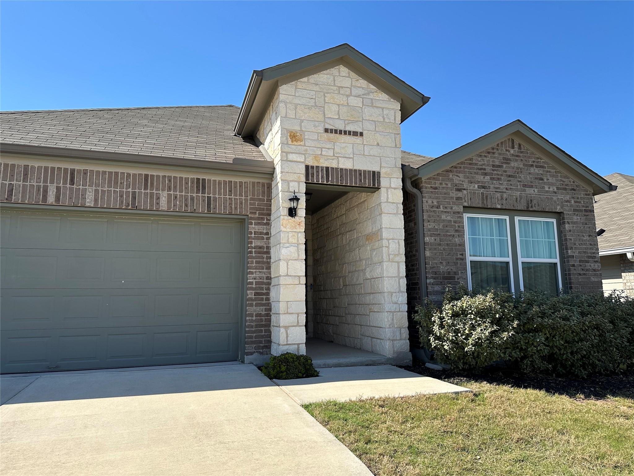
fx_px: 440
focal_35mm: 24
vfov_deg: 56.8
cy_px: 238
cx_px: 317
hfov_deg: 71.6
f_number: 1.78
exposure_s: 1/2882
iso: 80
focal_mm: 6.86
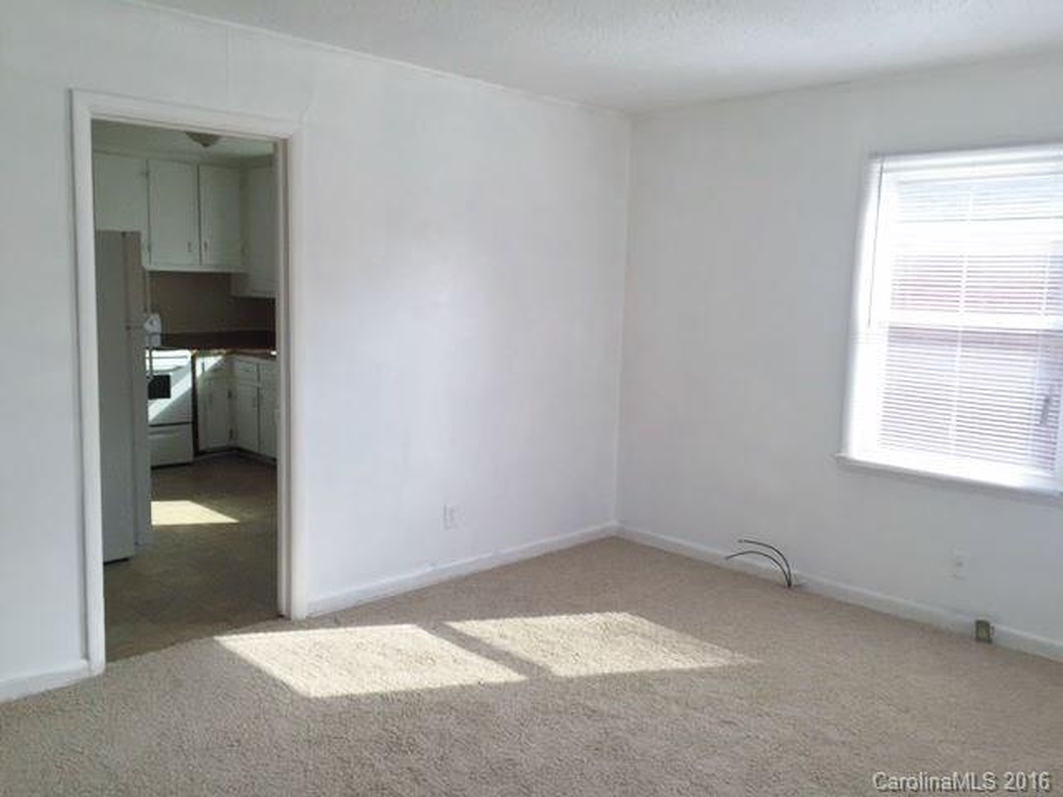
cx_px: 532
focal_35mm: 29
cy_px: 398
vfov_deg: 48.2
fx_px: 891
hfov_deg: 61.7
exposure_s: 1/120
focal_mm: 4.15
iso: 50
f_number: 2.2
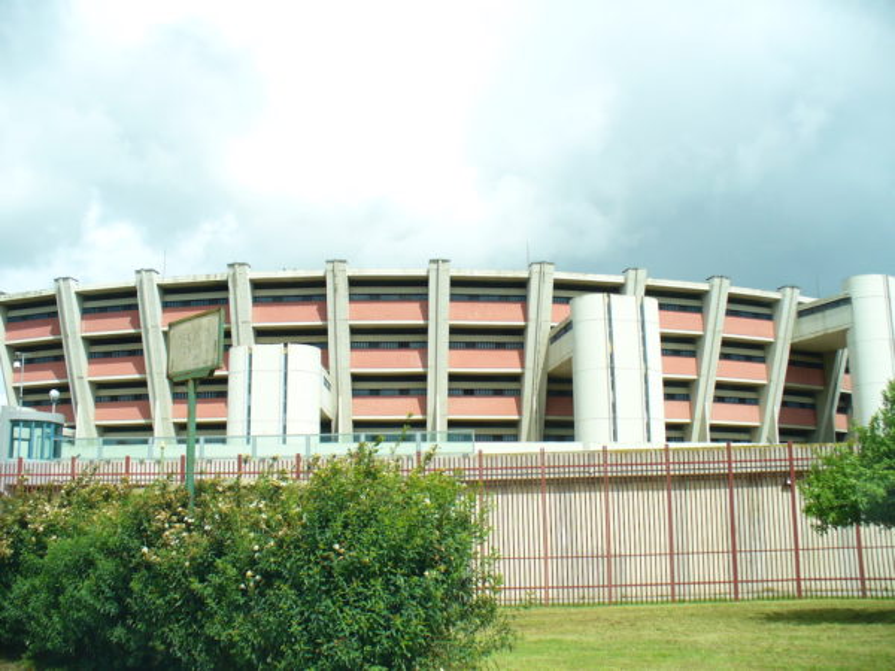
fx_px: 957
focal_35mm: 37
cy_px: 336
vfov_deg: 38.7
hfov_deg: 50.1
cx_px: 448
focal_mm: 6.1
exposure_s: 1/250
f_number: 5.6
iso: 80
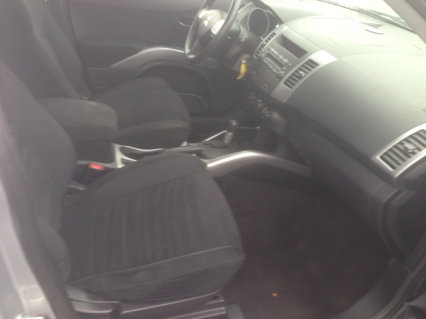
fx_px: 406
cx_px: 213
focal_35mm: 33
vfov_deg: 42.9
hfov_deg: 55.4
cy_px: 160
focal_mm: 4.13
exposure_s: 1/30
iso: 50
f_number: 2.4
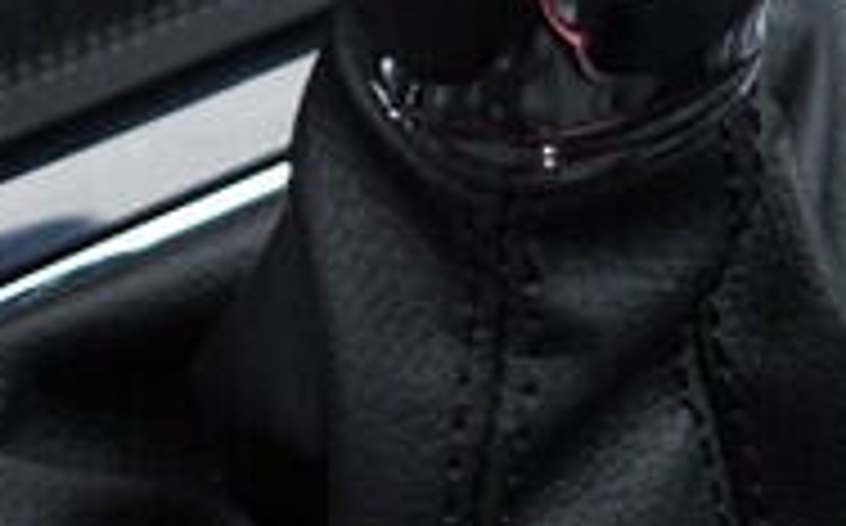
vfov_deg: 6.5
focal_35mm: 200
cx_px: 256
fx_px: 4606
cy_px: 326
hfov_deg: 10.5
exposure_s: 1/40
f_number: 2.8
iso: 250
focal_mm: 24
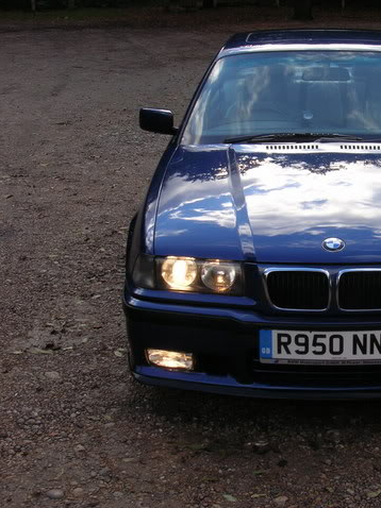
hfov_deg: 21.6
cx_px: 321
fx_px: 984
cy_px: 254
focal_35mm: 67
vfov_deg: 29.0
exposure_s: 1/76.4
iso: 50
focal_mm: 8.4
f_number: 5.6
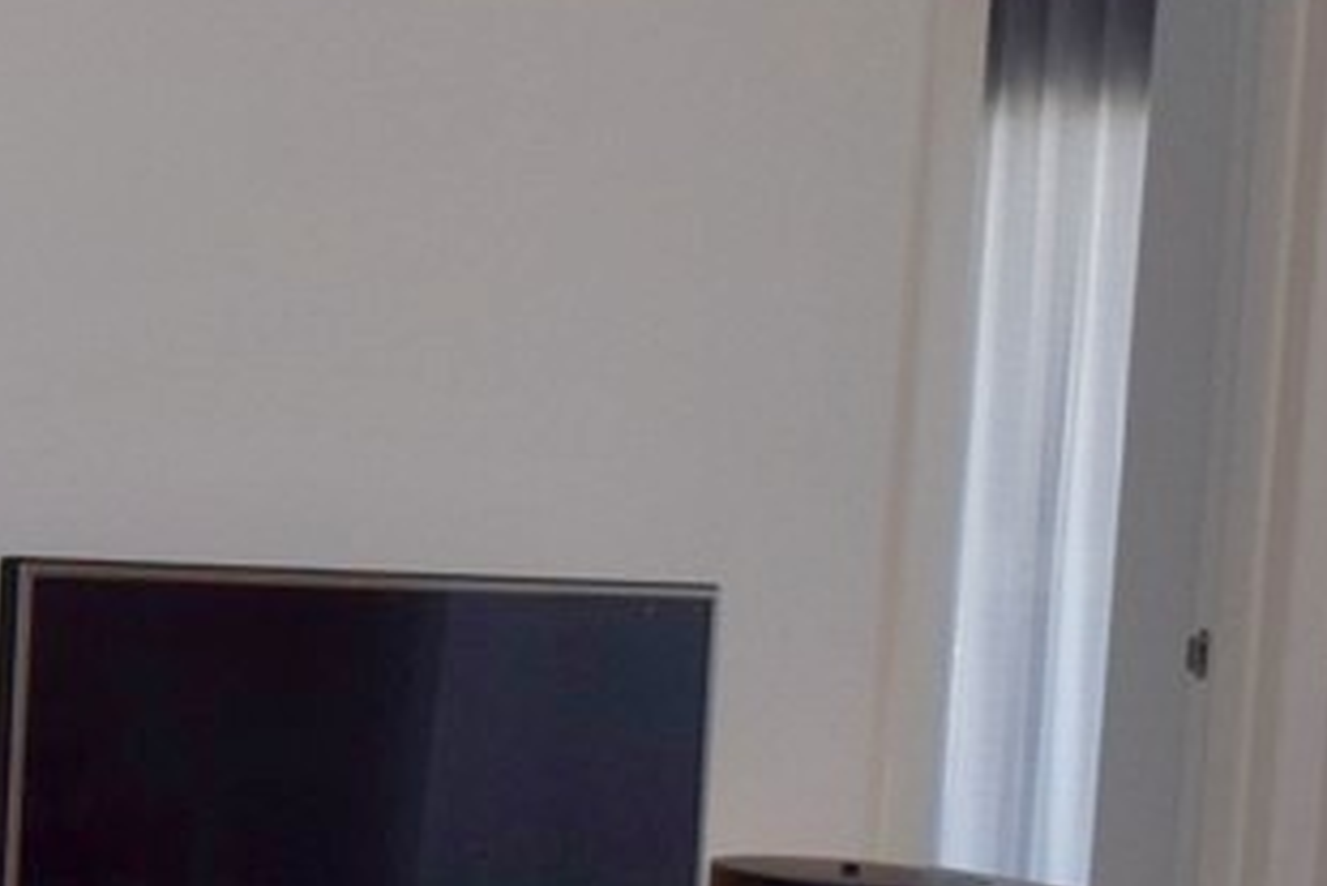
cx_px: 693
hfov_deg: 20.6
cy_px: 670
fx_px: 3651
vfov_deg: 13.8
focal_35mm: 99
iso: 220
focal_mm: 10
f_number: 5.6
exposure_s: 1/125
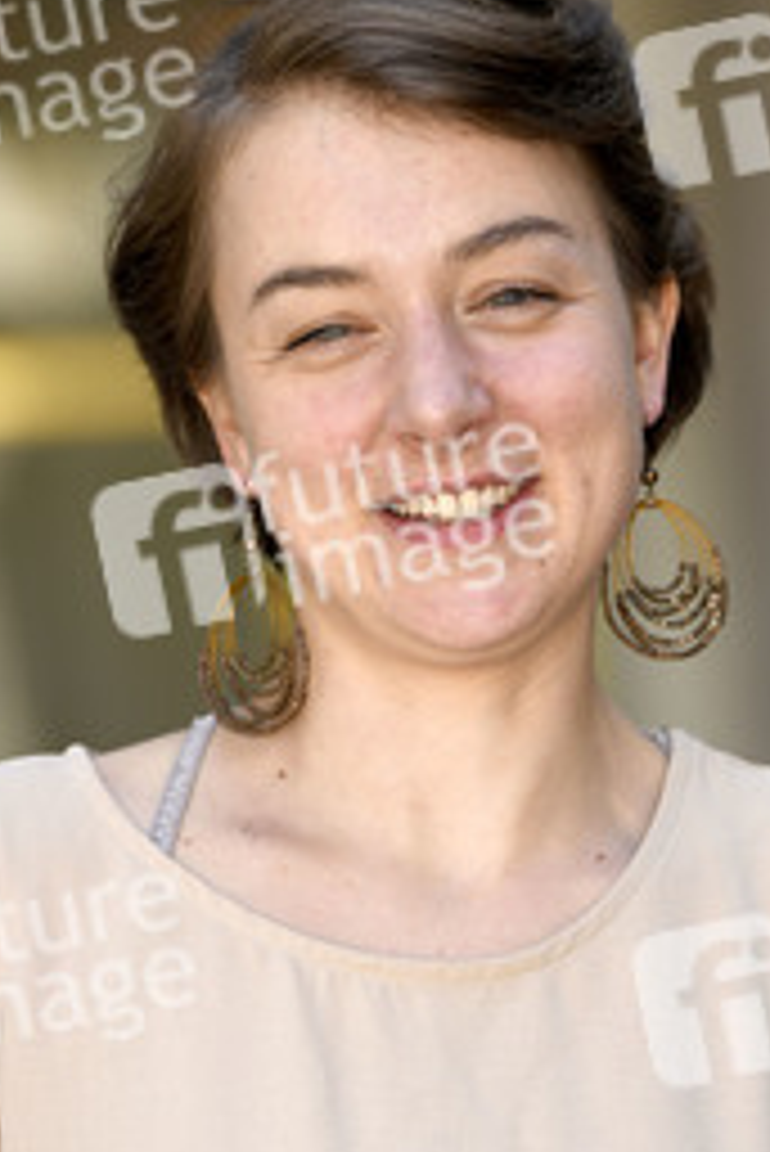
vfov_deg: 6.6
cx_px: 455
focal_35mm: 312
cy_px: 756
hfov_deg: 4.4
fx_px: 9996
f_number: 4.5
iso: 250
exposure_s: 1/640
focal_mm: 200
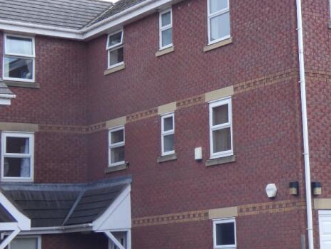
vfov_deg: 16.4
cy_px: 89
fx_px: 861
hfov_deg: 21.3
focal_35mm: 90
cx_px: 291
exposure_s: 1/320
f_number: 3.6
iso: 80
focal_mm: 7.3
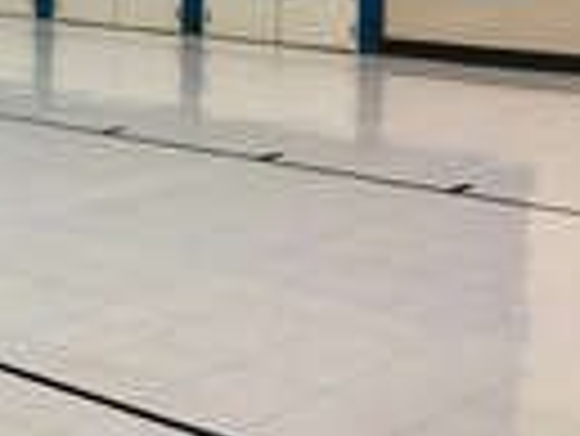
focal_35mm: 90
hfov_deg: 19.1
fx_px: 1509
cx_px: -292
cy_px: -99
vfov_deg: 15.8
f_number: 2.2
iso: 40
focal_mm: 4.15
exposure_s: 1/30
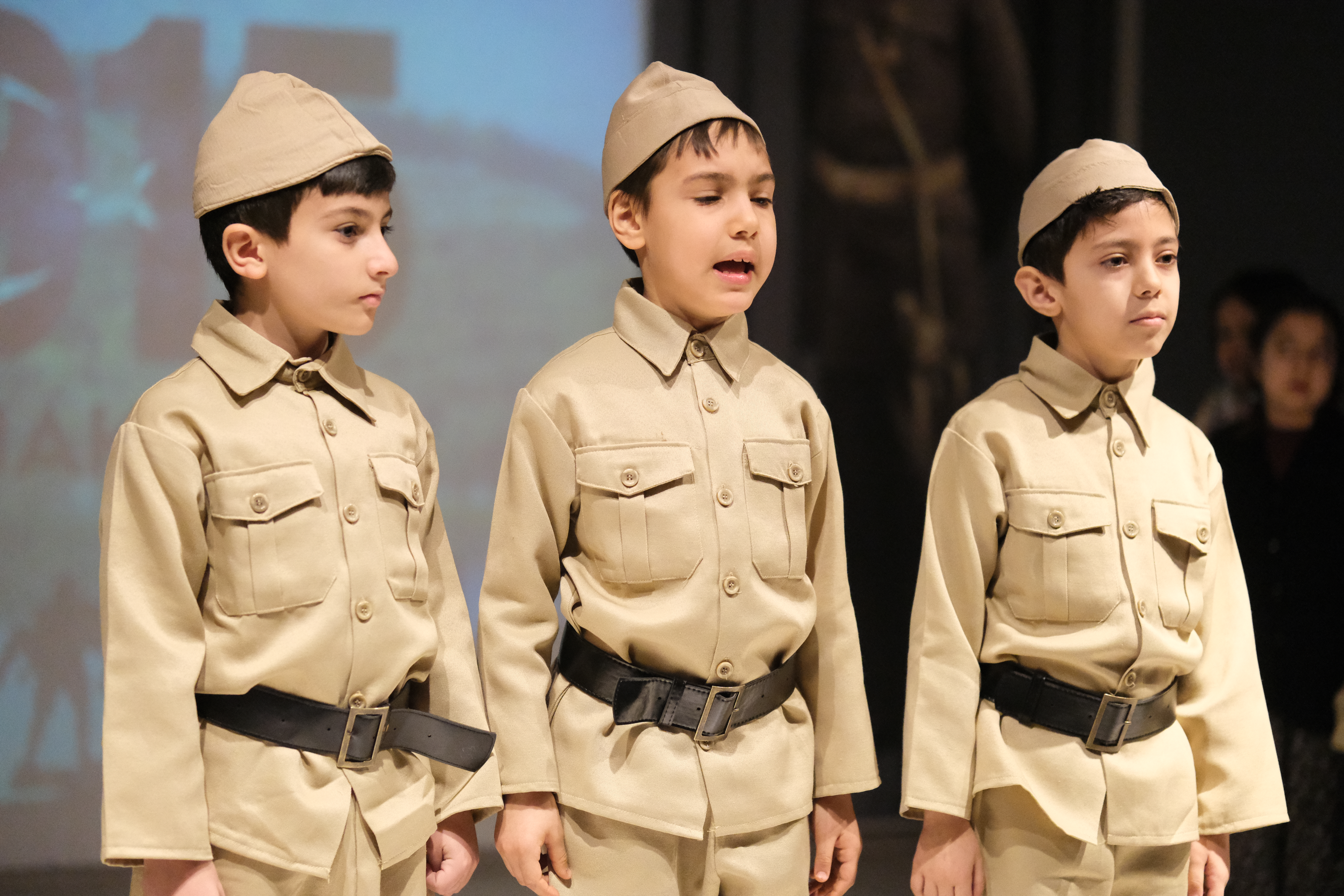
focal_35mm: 84
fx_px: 3136
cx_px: 672
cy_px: 448
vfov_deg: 16.3
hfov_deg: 24.2
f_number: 1.2
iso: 6400
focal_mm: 56
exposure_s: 1/1600
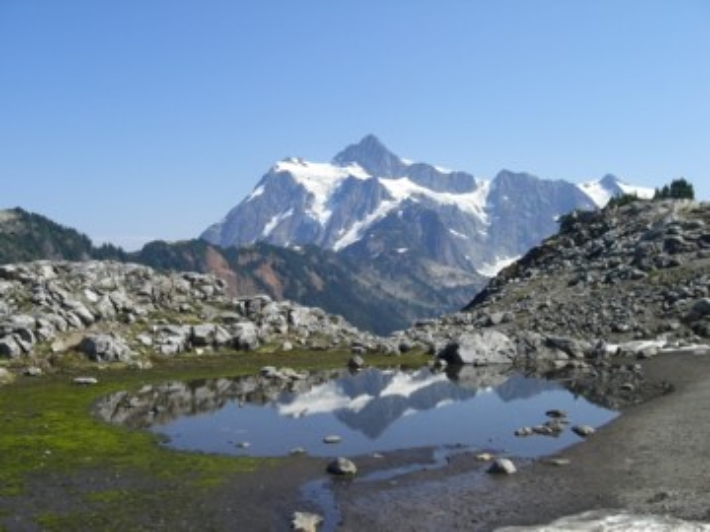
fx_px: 779
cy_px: 266
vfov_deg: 37.7
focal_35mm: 38
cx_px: 355
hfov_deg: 49.0
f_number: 4.4
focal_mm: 6.3
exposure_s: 1/640
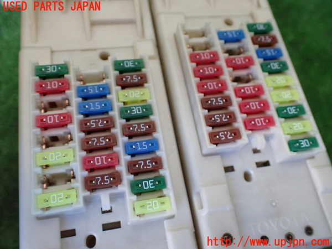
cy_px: 124
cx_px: 166
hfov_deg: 60.0
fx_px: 288
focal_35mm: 30
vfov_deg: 46.8
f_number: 2.3
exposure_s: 1/125
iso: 640
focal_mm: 5.4
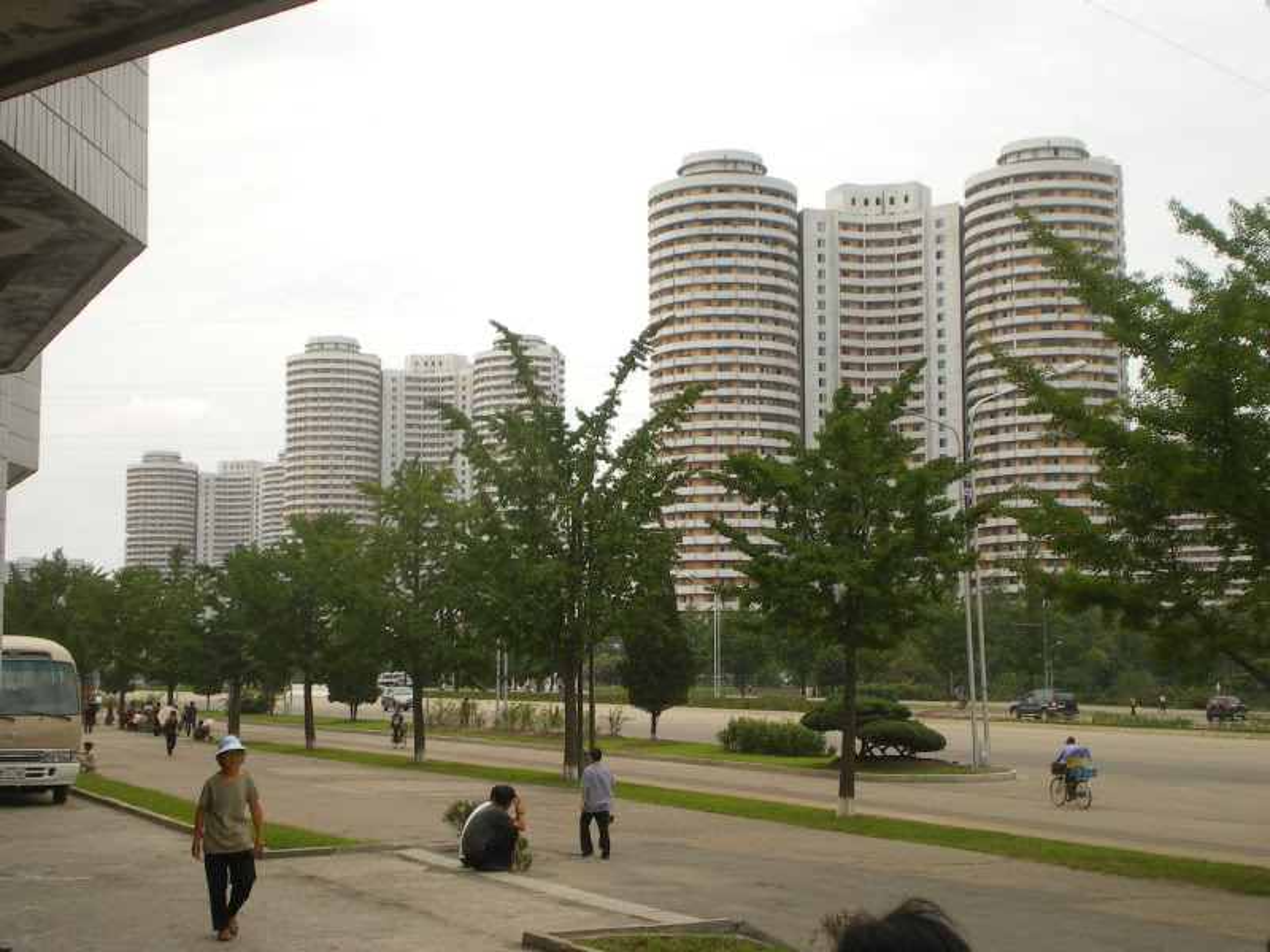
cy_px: 476
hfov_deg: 36.2
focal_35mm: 53
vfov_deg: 27.5
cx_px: 635
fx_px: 1944
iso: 50
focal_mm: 9.3
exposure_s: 1/250
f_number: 5.6
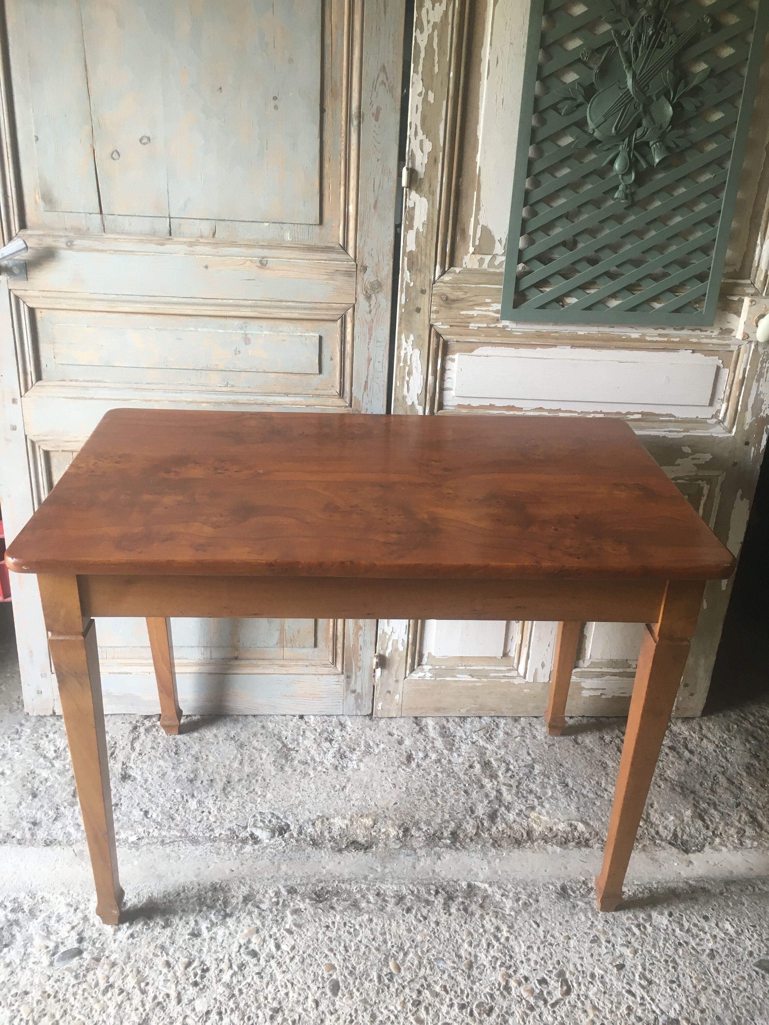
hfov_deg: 48.2
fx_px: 859
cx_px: 384
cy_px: 512
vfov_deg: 61.7
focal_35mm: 29
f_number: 2.2
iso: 64
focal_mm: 4.15
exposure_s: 1/33
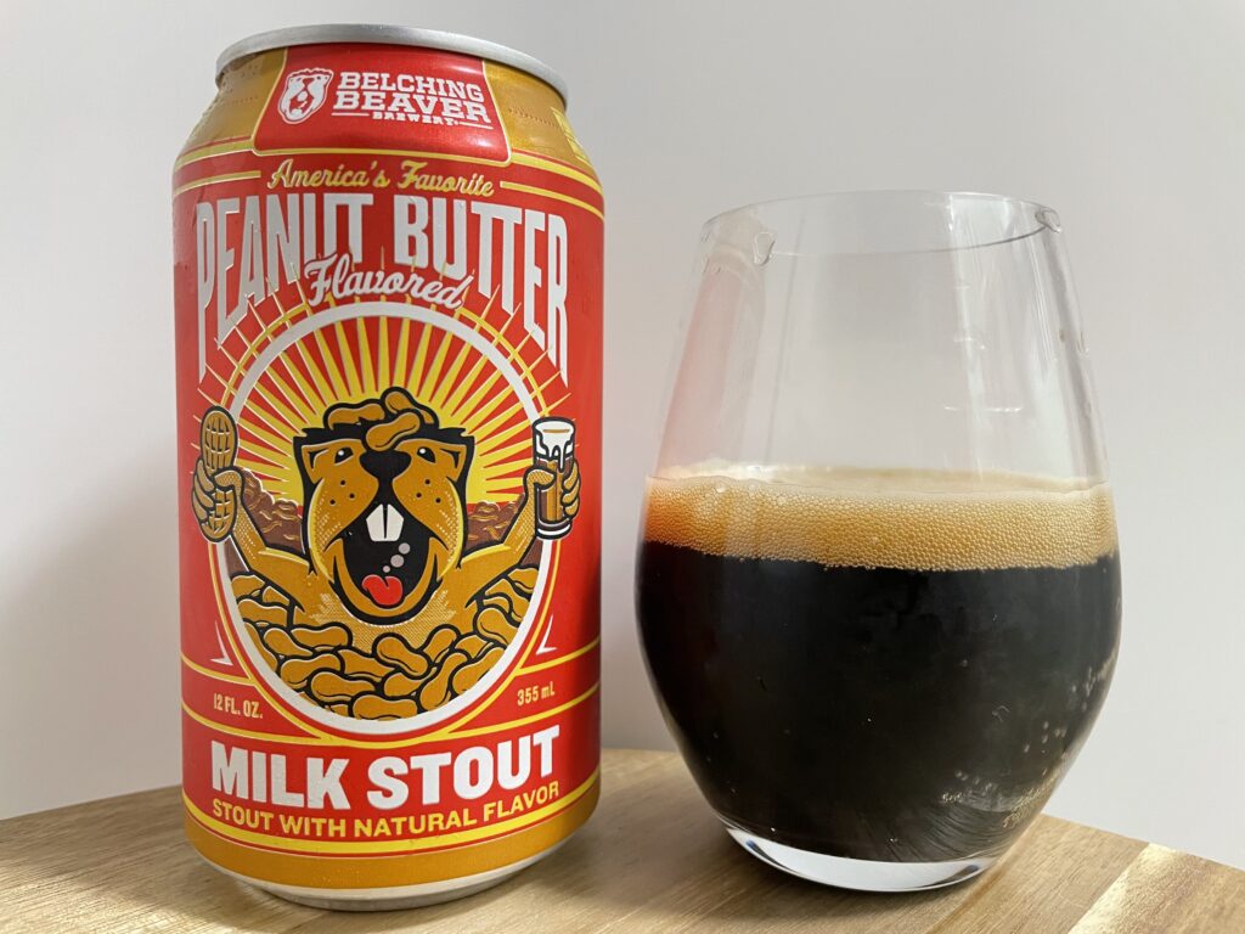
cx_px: 622
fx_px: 935
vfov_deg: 53.1
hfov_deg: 67.3
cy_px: 467
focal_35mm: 26
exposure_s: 1/40
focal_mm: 4.2
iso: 640
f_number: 1.6
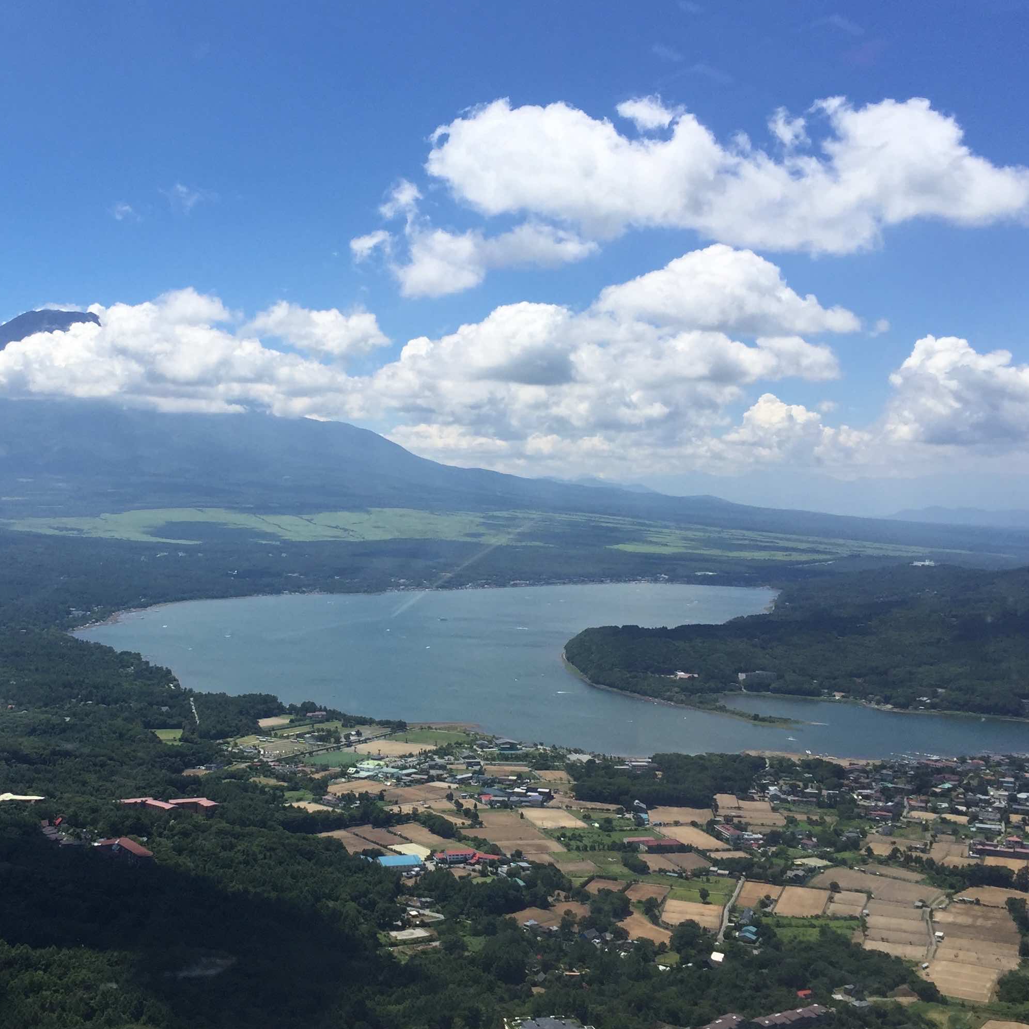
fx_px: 1413
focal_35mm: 42
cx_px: 322
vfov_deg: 40.0
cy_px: 517
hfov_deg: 39.4
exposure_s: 1/2825
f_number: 2.2
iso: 32
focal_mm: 4.15
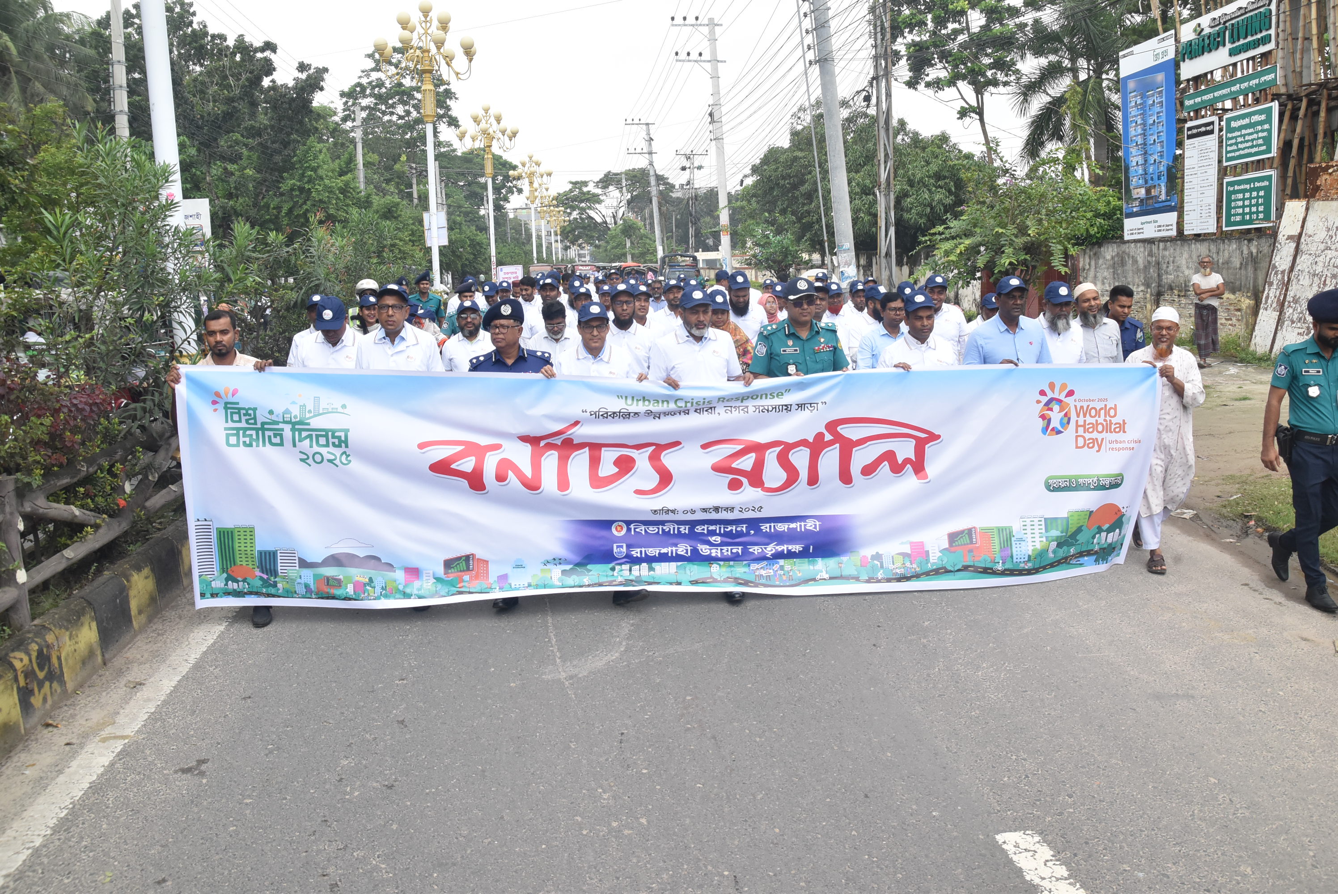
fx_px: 1004
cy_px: 447
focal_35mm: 27
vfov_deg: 48.0
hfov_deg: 67.3
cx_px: 669
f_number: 13
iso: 1000
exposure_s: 1/640
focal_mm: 18
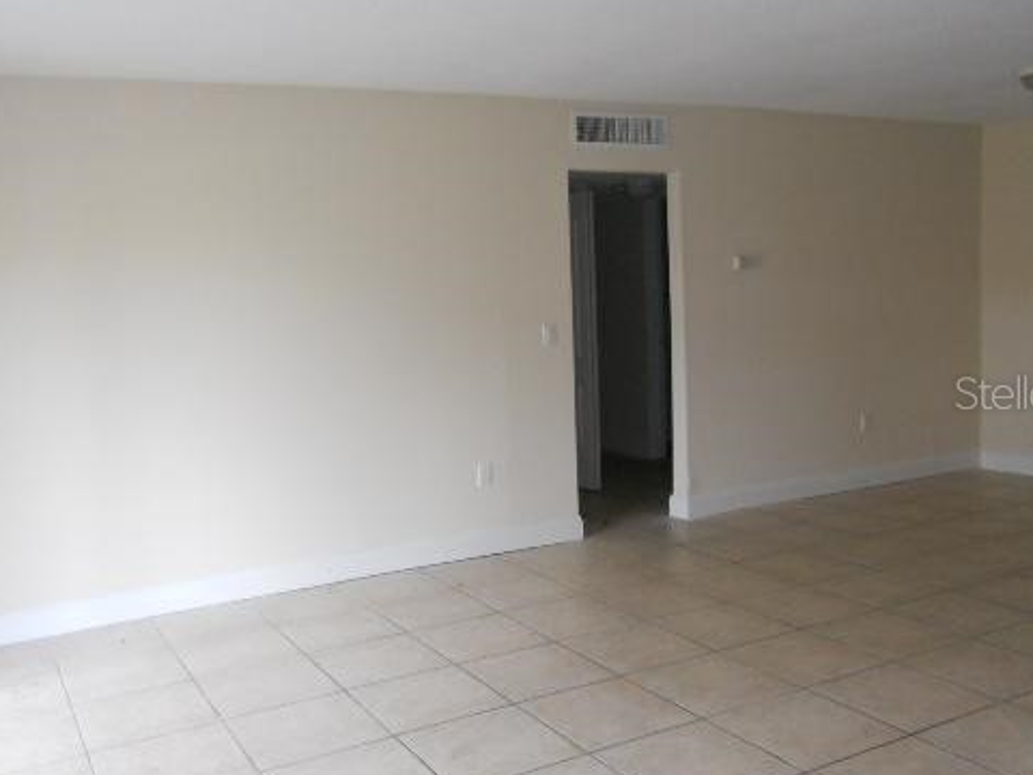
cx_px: 469
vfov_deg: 39.7
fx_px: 1074
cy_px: 392
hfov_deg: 51.3
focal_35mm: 36
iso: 320
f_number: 3.2
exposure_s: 1/30
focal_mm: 4.9
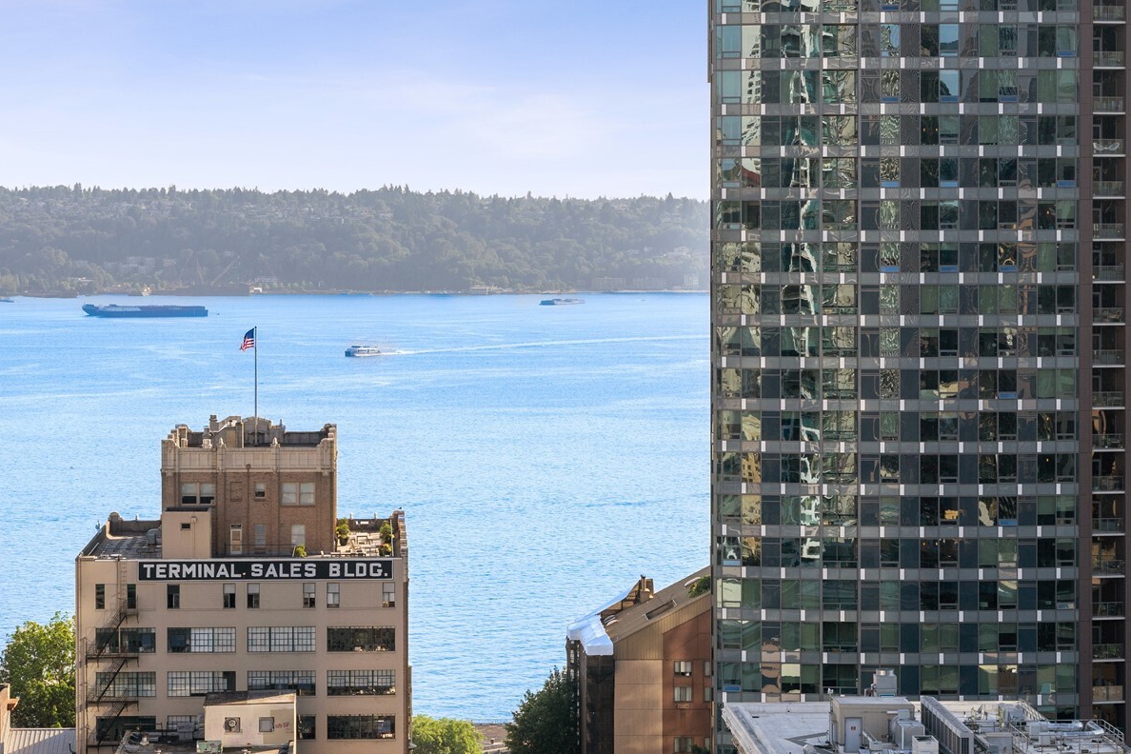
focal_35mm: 100
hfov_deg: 20.4
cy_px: 317
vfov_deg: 13.7
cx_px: 528
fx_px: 3141
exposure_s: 1/400
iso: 200
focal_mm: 70
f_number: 8
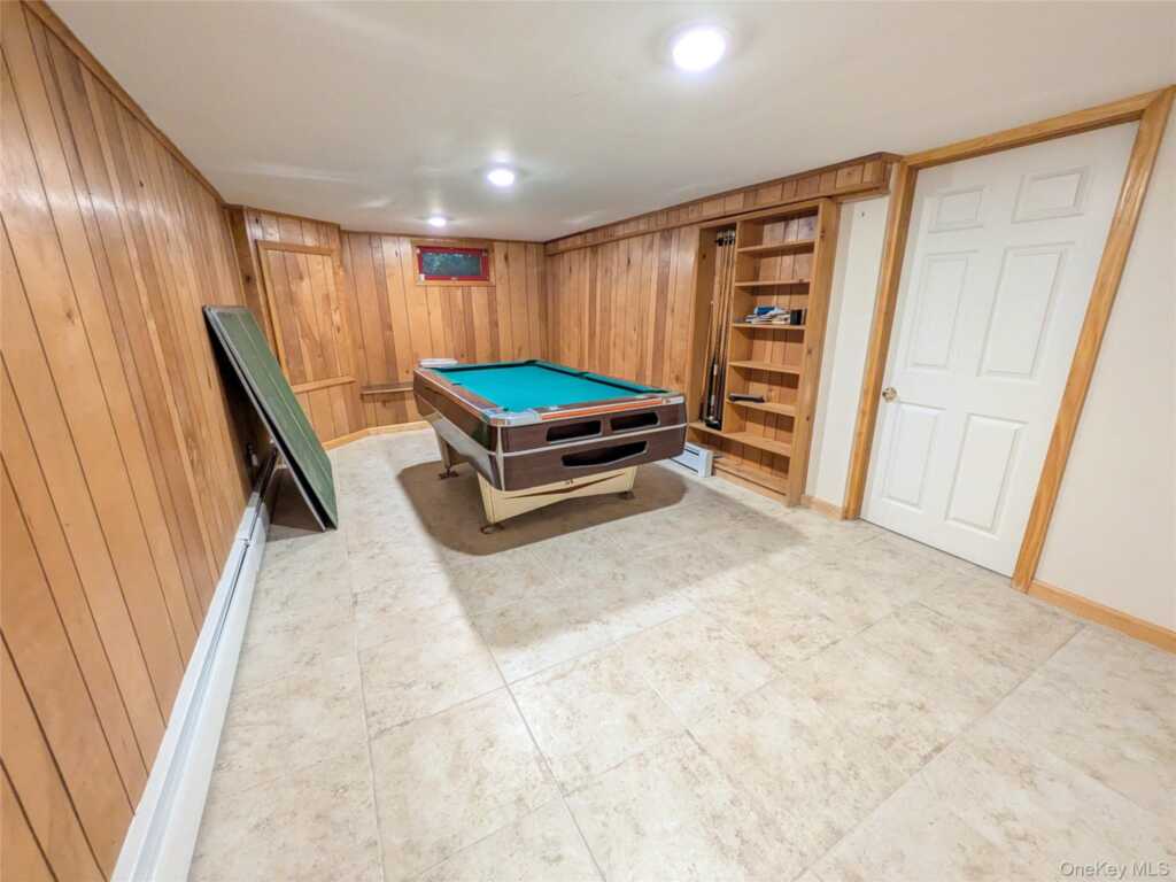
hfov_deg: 102.1
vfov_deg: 85.7
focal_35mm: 14
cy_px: 441
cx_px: 588
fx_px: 476
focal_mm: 1.83
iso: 193
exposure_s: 1/33.3
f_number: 2.2
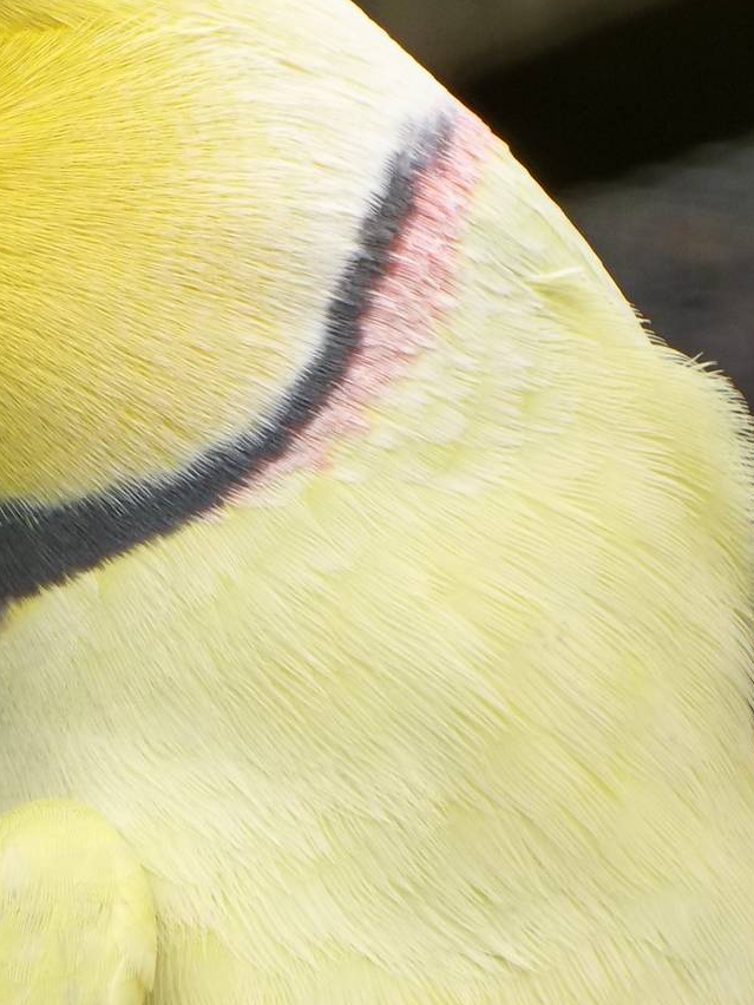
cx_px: 116
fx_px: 9003
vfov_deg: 6.4
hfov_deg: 4.8
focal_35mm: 310
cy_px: 518
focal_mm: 29.5
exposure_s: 1/100
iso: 80
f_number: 5.9
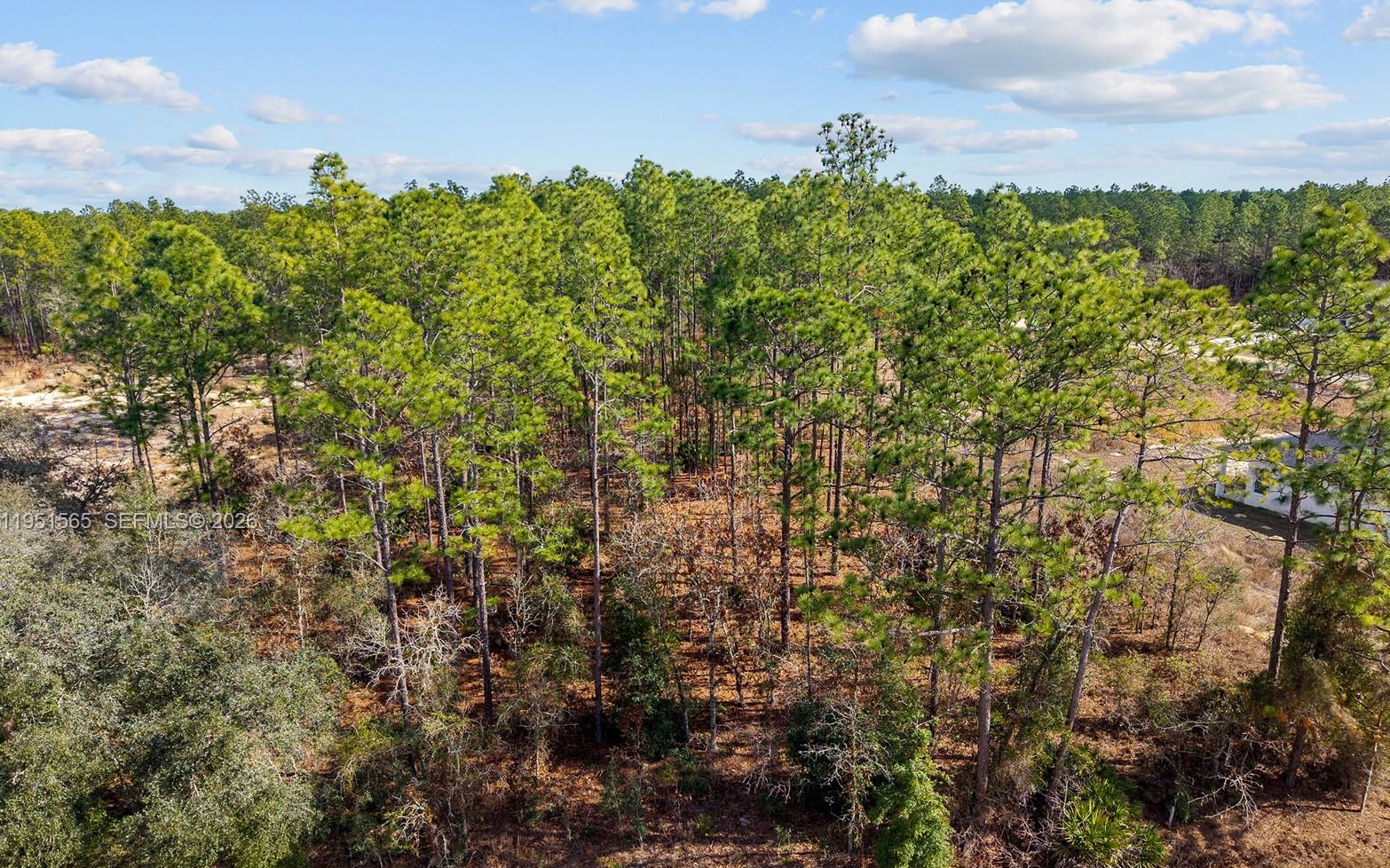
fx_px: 985
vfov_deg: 47.3
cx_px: 691
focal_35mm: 26
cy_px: 523
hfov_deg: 70.4
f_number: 1.8
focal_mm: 8.67
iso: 190
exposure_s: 1/3000
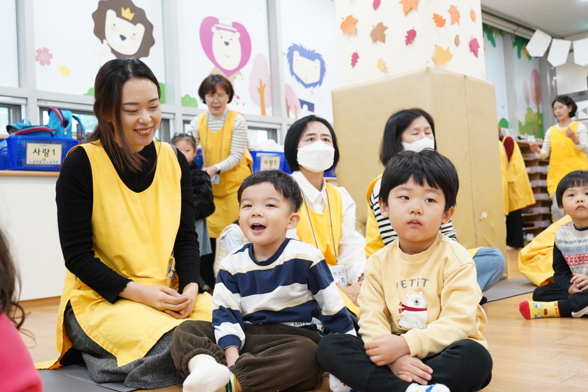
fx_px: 653
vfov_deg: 33.4
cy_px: 196
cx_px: 294
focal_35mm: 40
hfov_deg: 48.5
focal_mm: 40
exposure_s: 1/60
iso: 2500
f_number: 5.6
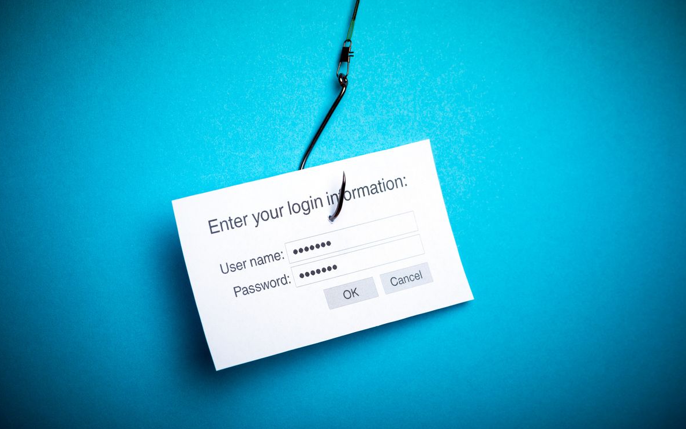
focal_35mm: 108
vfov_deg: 12.1
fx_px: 2019
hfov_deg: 19.3
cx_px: 343
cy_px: 204
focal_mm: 105
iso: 100
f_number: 8
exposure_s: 1/200
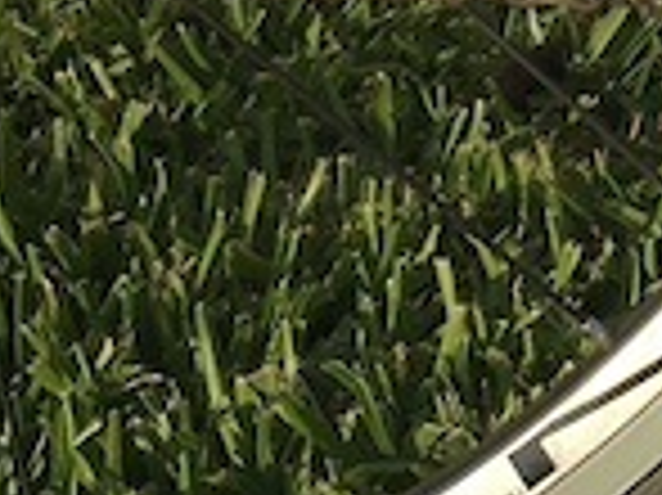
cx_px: 594
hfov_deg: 12.4
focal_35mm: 158
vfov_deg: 8.8
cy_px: -513
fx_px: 3019
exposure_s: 1/845
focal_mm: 4.15
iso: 25
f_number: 2.2
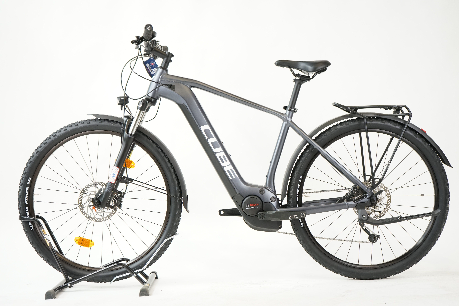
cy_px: 153
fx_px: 663
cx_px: 230
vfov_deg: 26.0
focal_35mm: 52
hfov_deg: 38.2
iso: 2000
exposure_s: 1/200
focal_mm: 52
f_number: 5.6
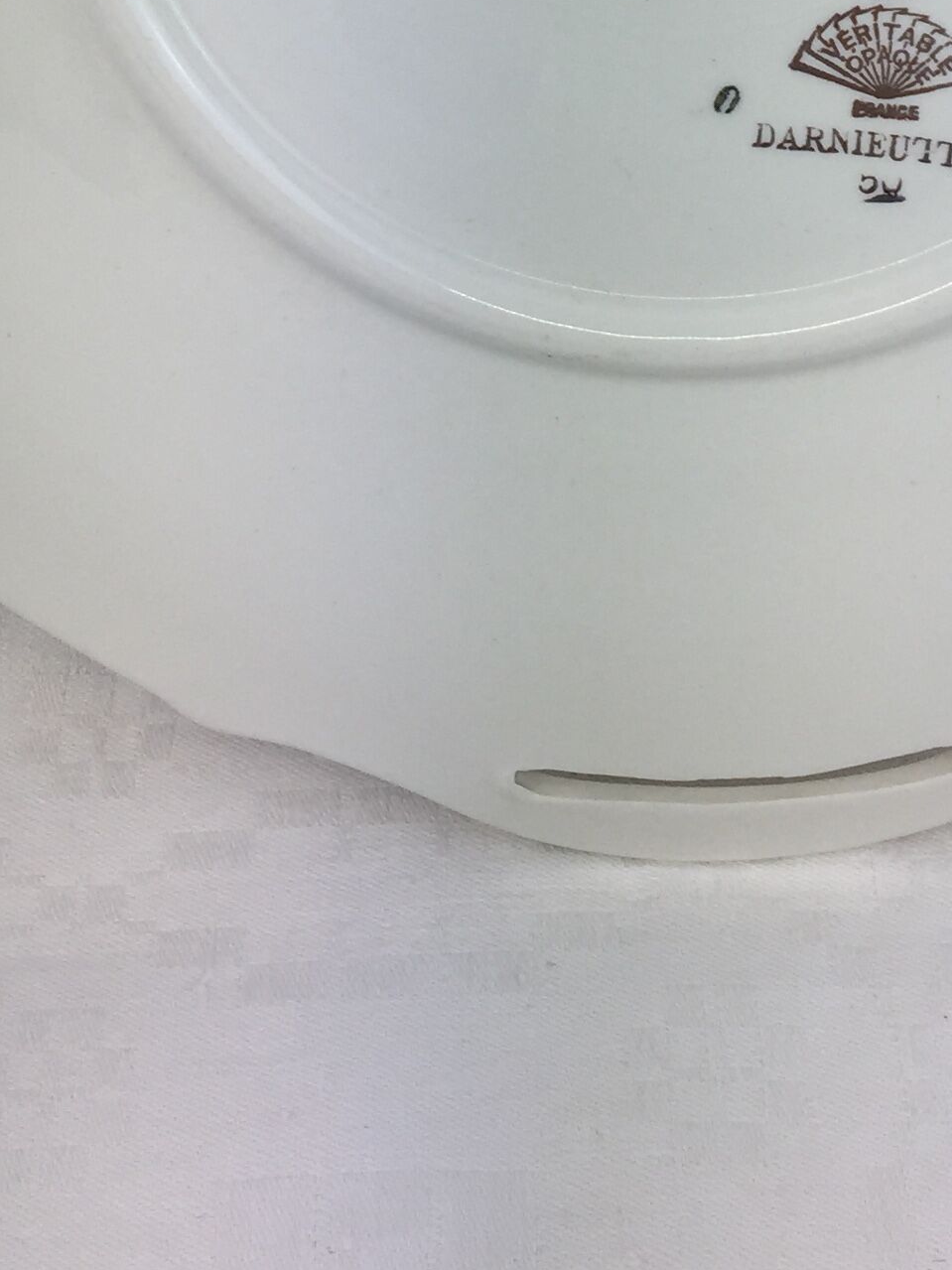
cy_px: -190
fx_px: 2714
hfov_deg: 19.8
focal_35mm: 74
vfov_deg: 24.3
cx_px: 674
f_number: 2.2
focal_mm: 4.15
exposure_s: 1/353
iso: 32
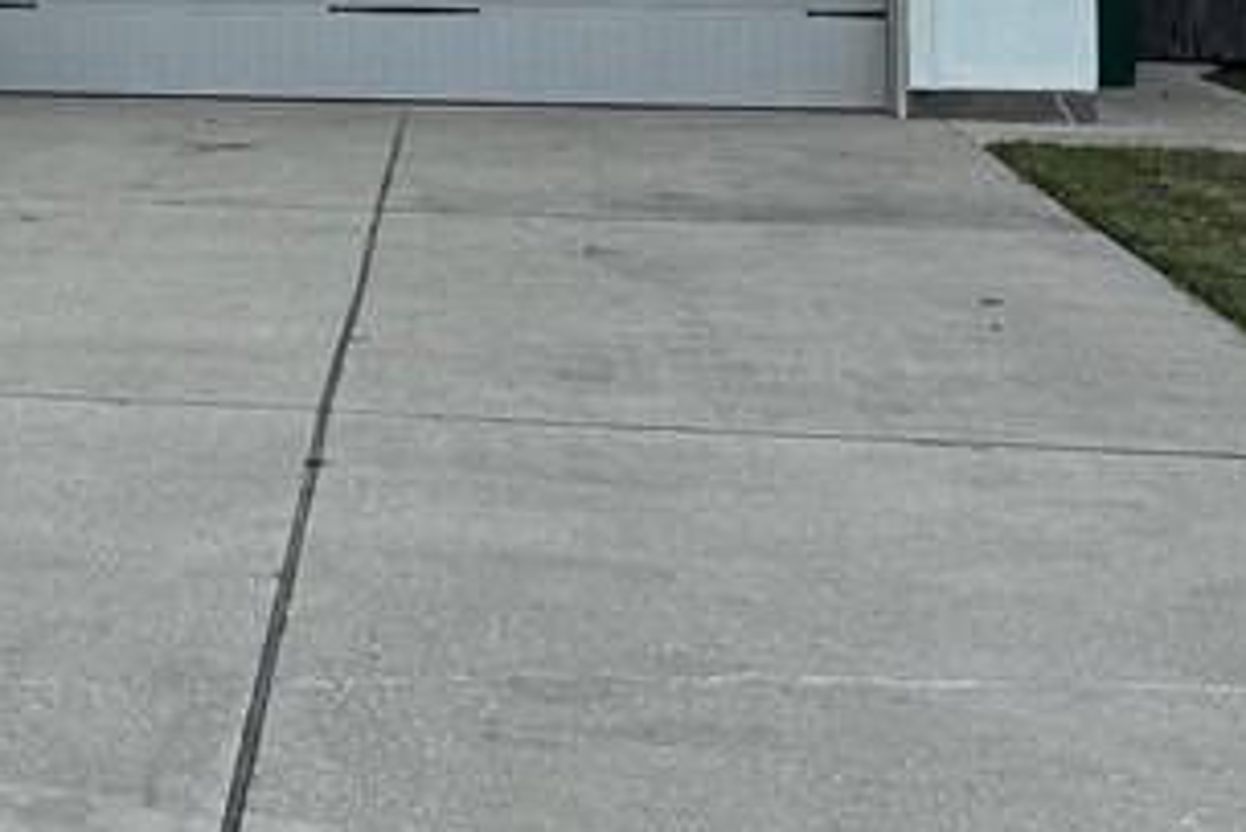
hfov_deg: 21.4
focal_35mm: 84
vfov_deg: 15.6
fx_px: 2909
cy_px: -209
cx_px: -471
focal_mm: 6.76
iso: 80
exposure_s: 1/4608
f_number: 1.78
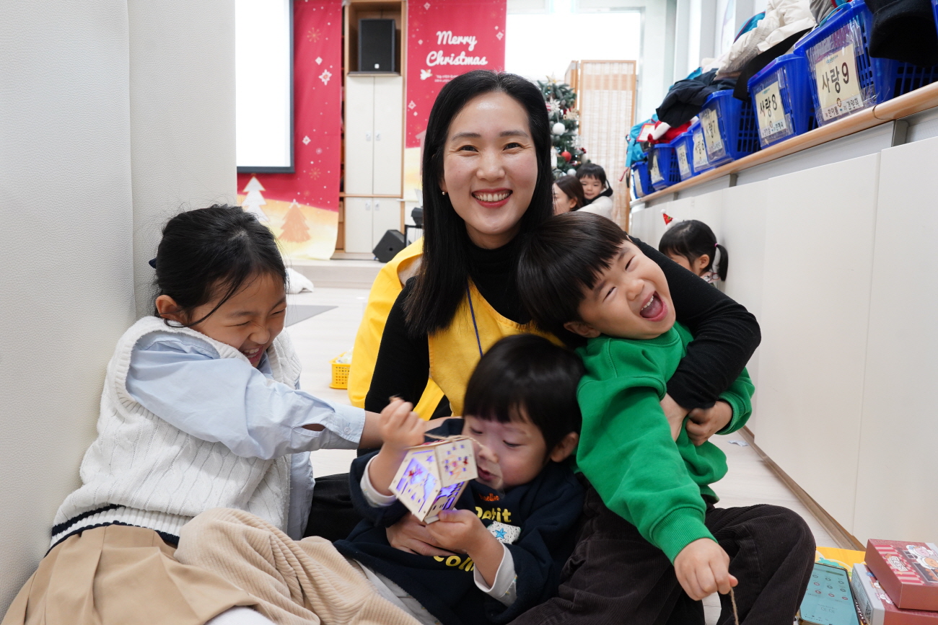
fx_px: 730
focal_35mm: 28
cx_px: 469
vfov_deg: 46.4
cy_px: 312
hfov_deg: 65.5
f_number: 7.1
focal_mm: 28
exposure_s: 1/50
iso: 2500
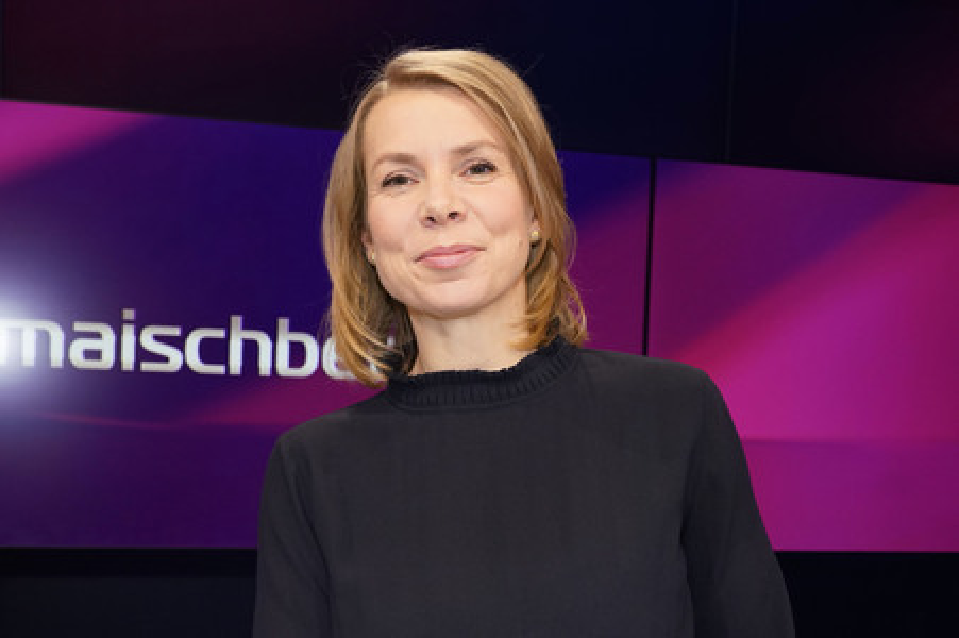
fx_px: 905
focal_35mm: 34
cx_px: 480
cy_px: 319
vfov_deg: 38.8
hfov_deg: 55.8
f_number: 5.6
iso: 2000
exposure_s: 1/125
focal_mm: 34
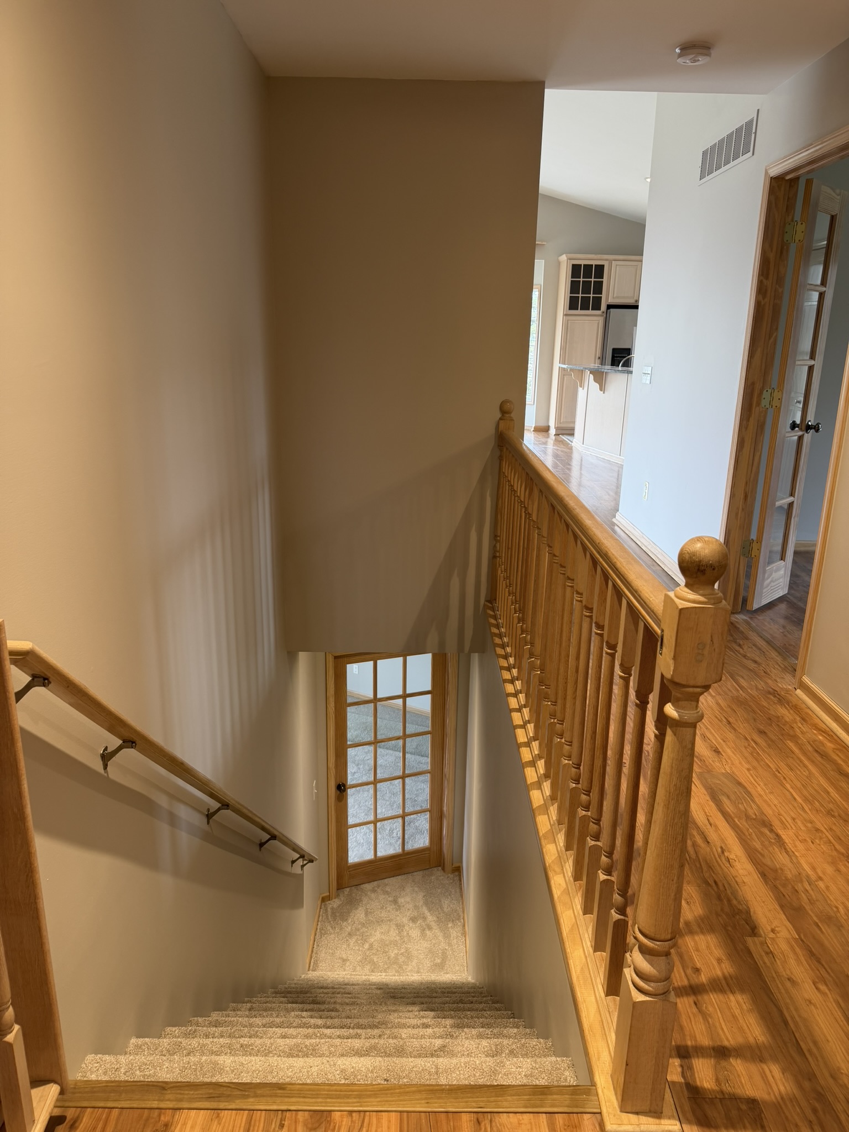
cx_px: 424
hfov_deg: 56.8
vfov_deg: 71.6
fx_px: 785
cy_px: 566
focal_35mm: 24
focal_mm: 6.76
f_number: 1.78
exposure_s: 1/60
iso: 125
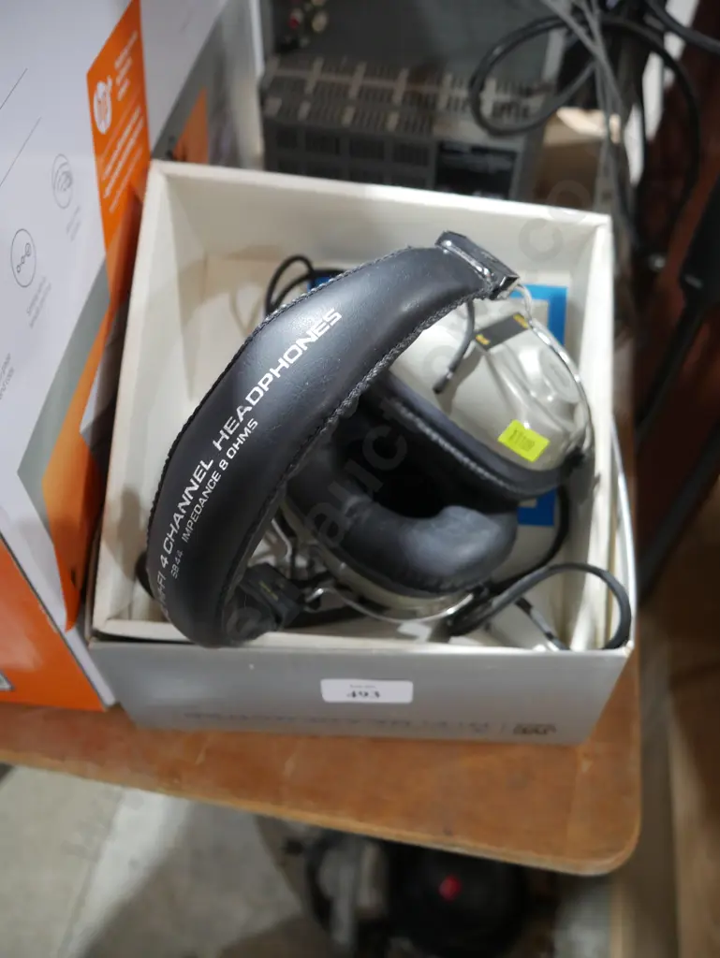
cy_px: 479
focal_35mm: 28
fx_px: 776
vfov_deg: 63.4
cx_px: 360
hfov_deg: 49.8
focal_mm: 14
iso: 1600
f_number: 3.5
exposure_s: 1/60
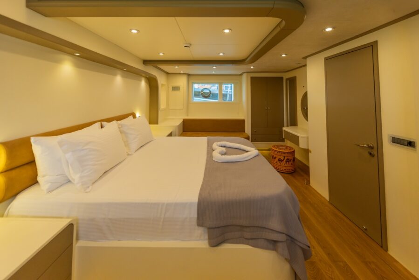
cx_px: 210
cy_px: 140
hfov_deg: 100.4
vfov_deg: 77.4
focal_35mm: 15
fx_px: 175
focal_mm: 15
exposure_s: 1/800
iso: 1000
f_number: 2.8
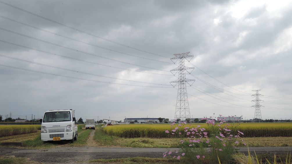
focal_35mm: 39
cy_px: 102
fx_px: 302
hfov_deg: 51.6
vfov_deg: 30.3
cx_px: 149
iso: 80
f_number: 2.5
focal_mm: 7.5
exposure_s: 1/250
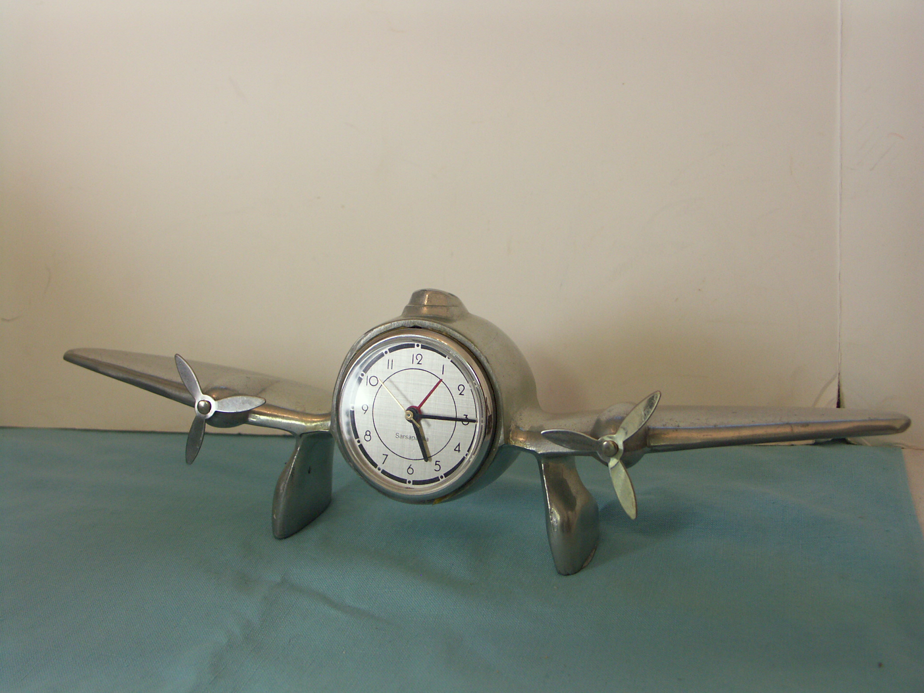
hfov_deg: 44.8
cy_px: 346
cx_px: 462
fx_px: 1121
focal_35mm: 42
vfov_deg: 34.3
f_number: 2.8
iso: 100
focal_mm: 10.71
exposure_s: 1/30
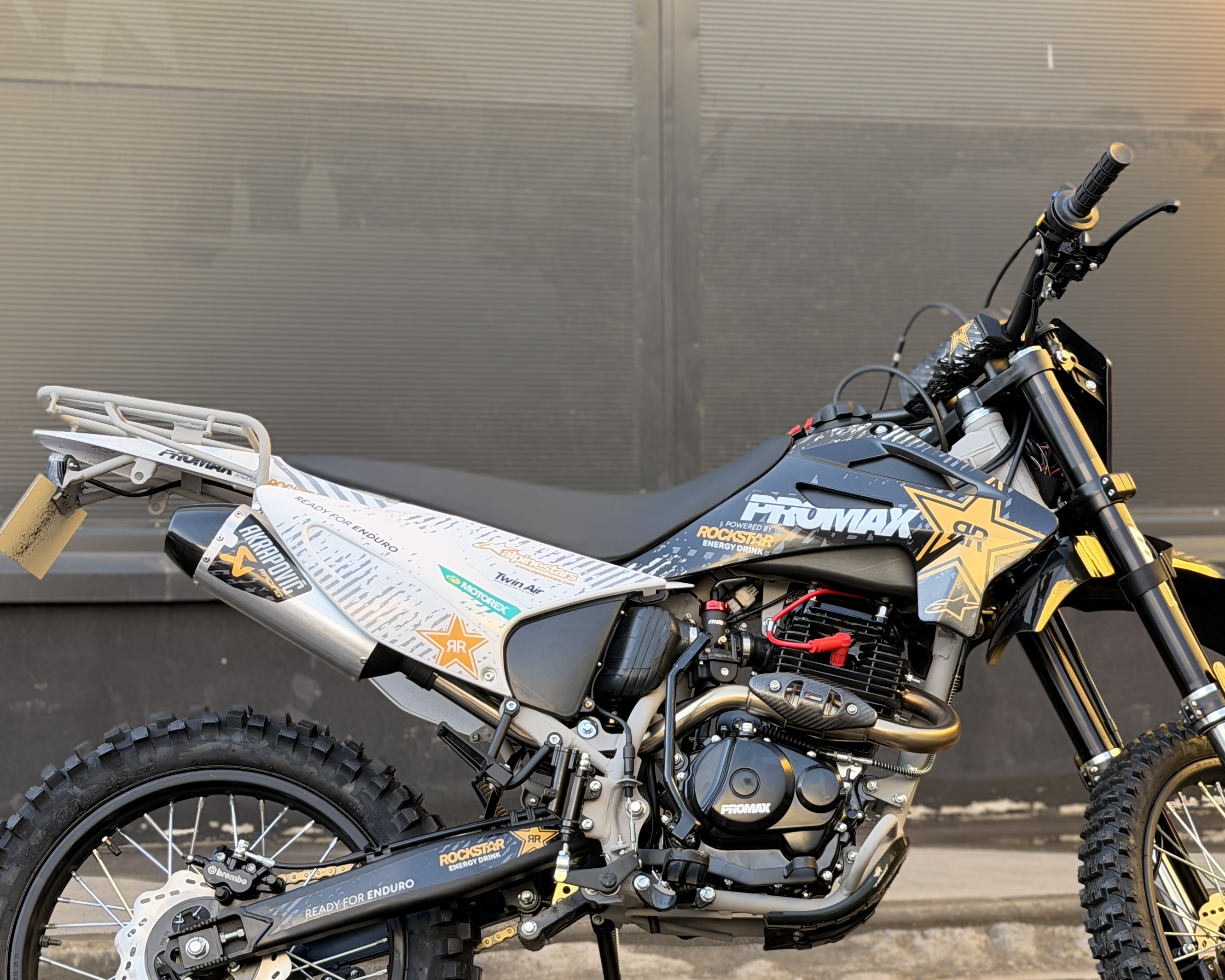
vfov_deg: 21.5
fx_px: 2574
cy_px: 655
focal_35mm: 71
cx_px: 759
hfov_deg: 26.7
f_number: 1.78
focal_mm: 6.76
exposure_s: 1/302
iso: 80
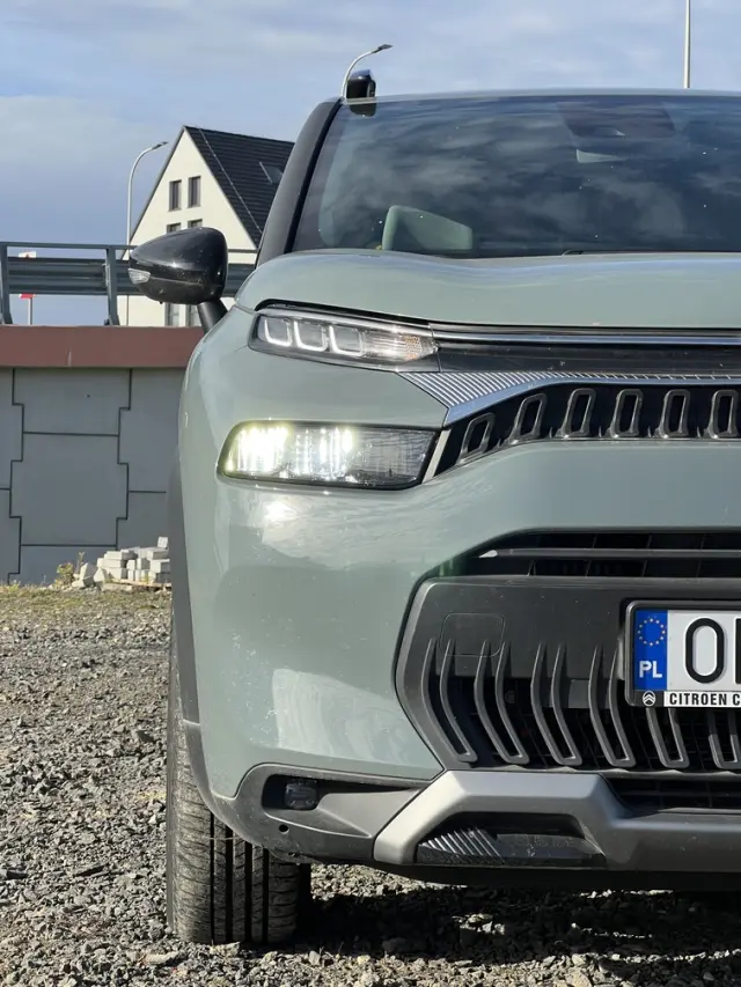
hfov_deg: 19.1
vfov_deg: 25.3
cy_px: 494
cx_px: 370
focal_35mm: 77
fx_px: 2197
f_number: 2.8
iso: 32
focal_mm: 9
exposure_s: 1/536
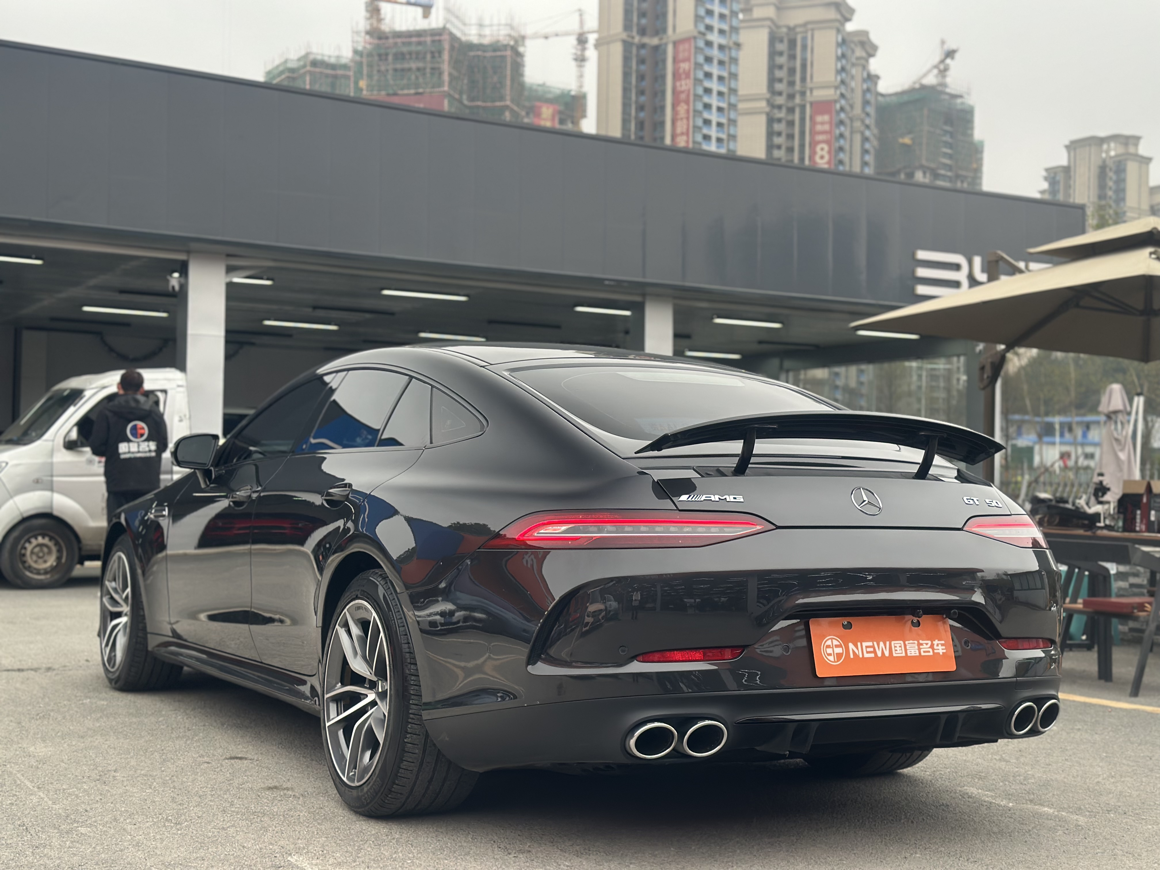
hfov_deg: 39.7
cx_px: 580
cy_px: 435
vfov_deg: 30.3
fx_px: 1609
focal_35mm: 48
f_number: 1.78
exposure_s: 1/226
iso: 80
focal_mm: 6.86
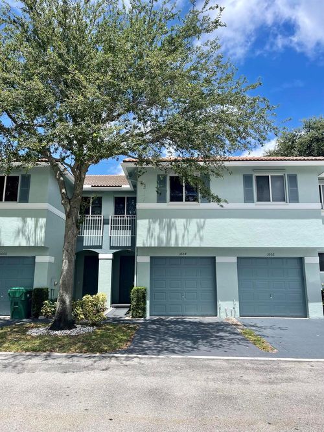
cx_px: 162
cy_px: 216
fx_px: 325
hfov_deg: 53.0
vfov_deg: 67.3
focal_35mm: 26
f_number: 1.6
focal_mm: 5.1
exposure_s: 1/3086
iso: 32
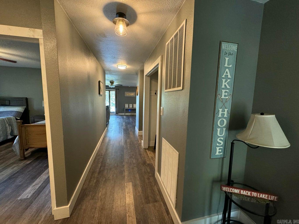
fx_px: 121
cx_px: 150
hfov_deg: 102.1
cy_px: 112
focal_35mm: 14
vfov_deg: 85.7
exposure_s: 1/60
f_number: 2.2
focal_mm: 2.22
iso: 500
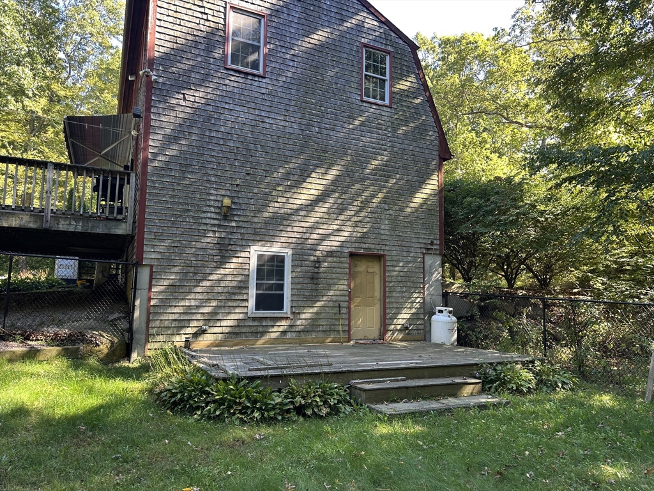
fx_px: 453
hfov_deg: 71.6
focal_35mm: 24
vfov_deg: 56.8
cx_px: 327
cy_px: 246
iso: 64
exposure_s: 1/121
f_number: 1.78
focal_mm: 6.86
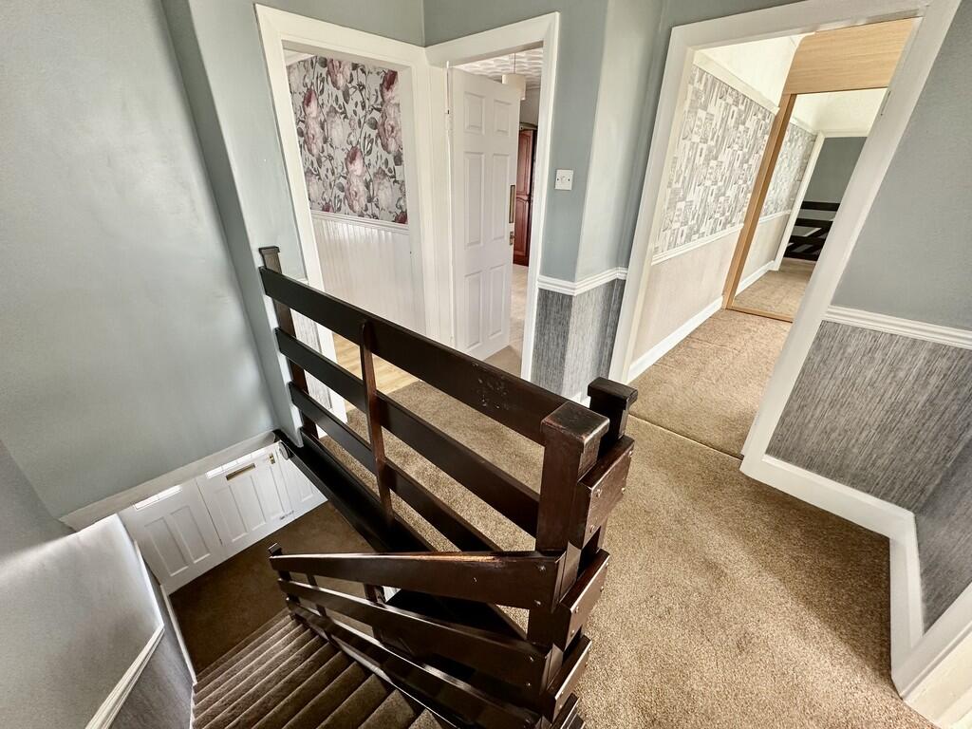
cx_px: 486
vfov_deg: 85.7
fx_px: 393
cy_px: 364
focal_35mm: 14
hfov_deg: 102.1
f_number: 2.2
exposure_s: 1/99
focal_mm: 2.22
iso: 200
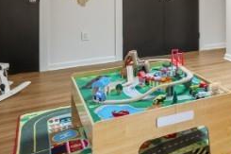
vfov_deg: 26.8
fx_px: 301
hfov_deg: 34.9
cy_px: -6
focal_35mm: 47
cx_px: 264
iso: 200
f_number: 8
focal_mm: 16
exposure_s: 1
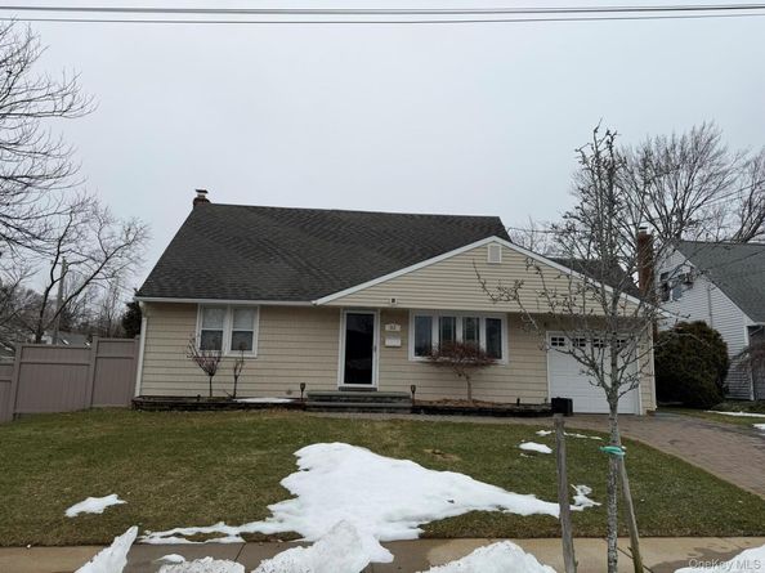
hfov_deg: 71.6
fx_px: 530
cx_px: 382
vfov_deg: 56.8
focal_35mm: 24
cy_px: 286
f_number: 1.78
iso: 80
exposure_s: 1/2611
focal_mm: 6.76
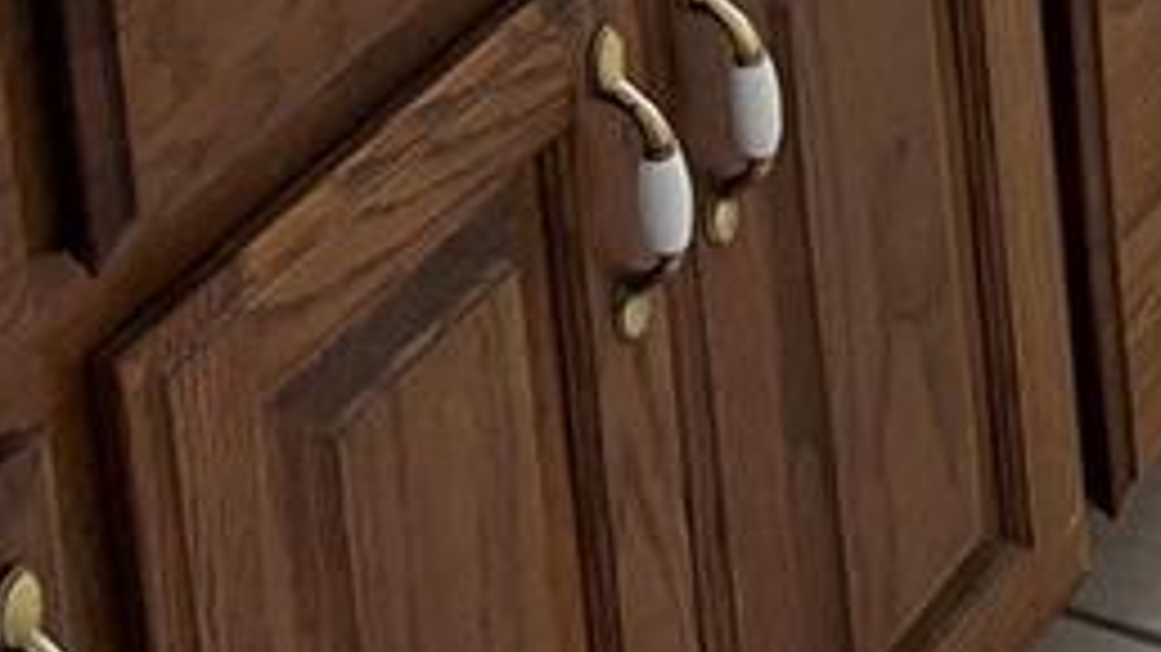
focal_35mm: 132
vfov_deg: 7.5
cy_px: -1587
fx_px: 4063
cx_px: 1512
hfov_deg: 15.5
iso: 80
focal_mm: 5.7
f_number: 1.5
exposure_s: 1/120
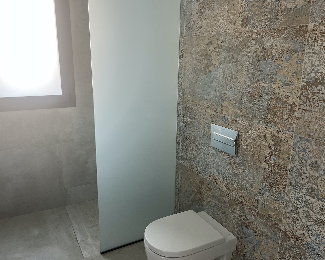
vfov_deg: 51.5
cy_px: 126
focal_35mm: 28
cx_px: 156
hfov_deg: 62.2
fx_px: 269
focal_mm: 5.1
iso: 125
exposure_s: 1/116
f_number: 1.6
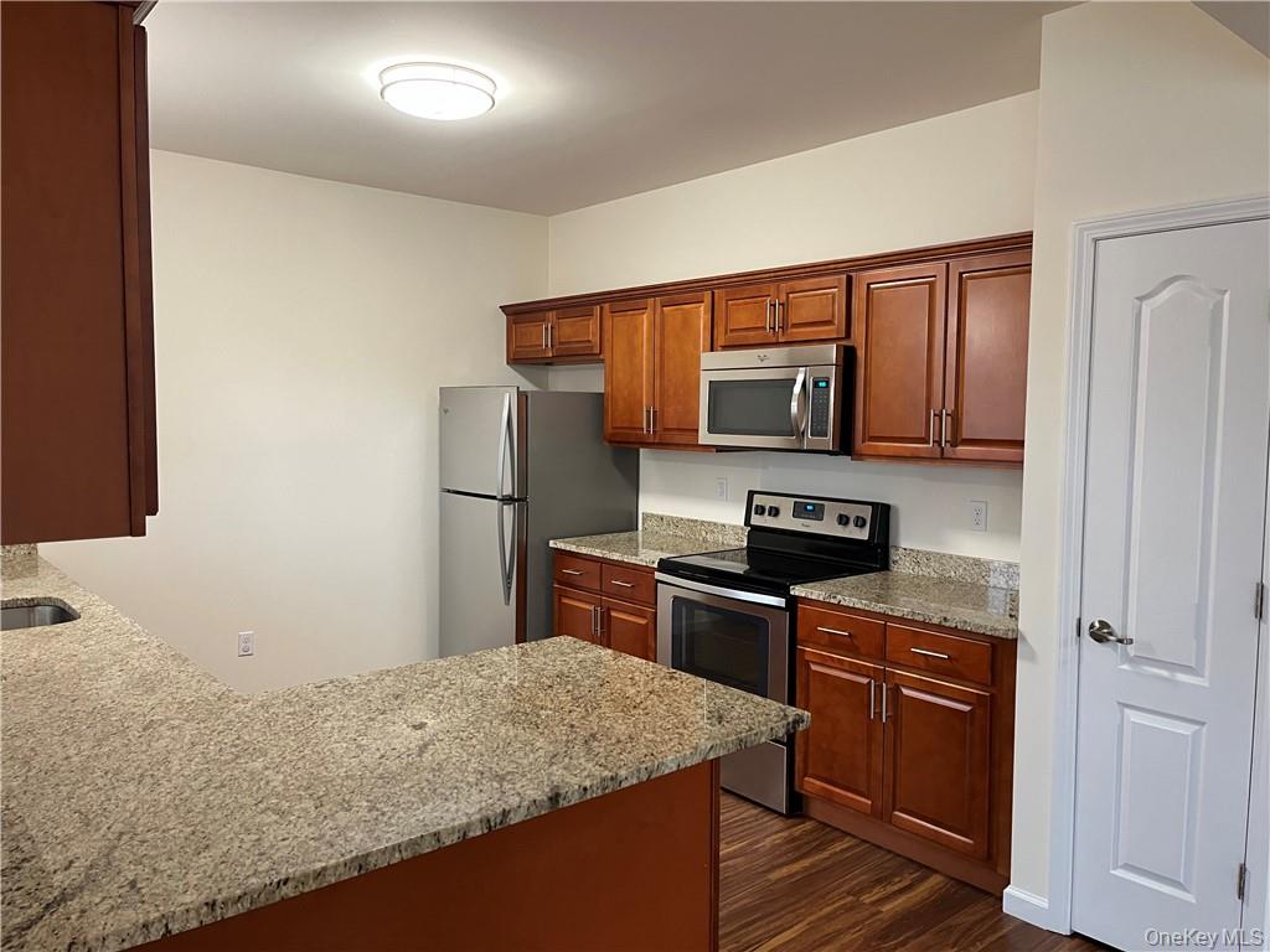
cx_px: 635
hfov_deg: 67.3
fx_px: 954
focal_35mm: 26
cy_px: 476
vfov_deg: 53.1
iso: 320
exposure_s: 1/60
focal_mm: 5.1
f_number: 1.6
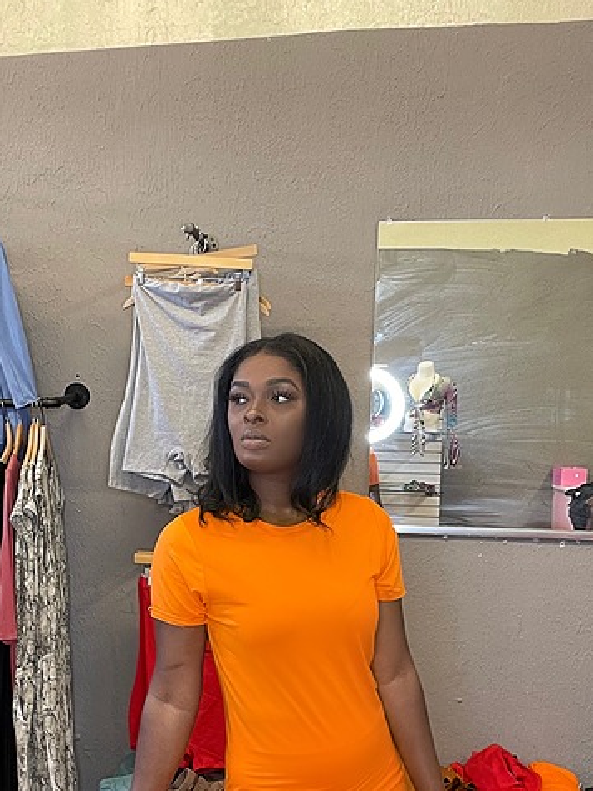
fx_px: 959
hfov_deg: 34.1
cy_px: 537
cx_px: 213
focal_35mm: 42
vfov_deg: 44.1
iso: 160
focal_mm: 2.71
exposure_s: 1/60
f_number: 2.2
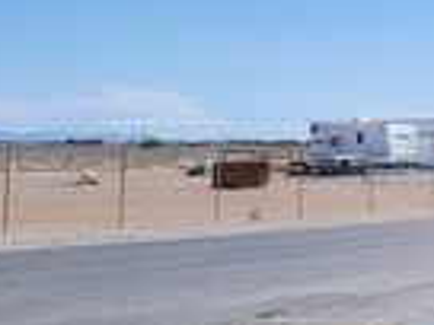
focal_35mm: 88
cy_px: 78
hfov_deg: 20.3
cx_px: 568
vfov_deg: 16.7
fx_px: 1103
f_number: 1.8
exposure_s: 1/1186
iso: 16
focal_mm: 6.7
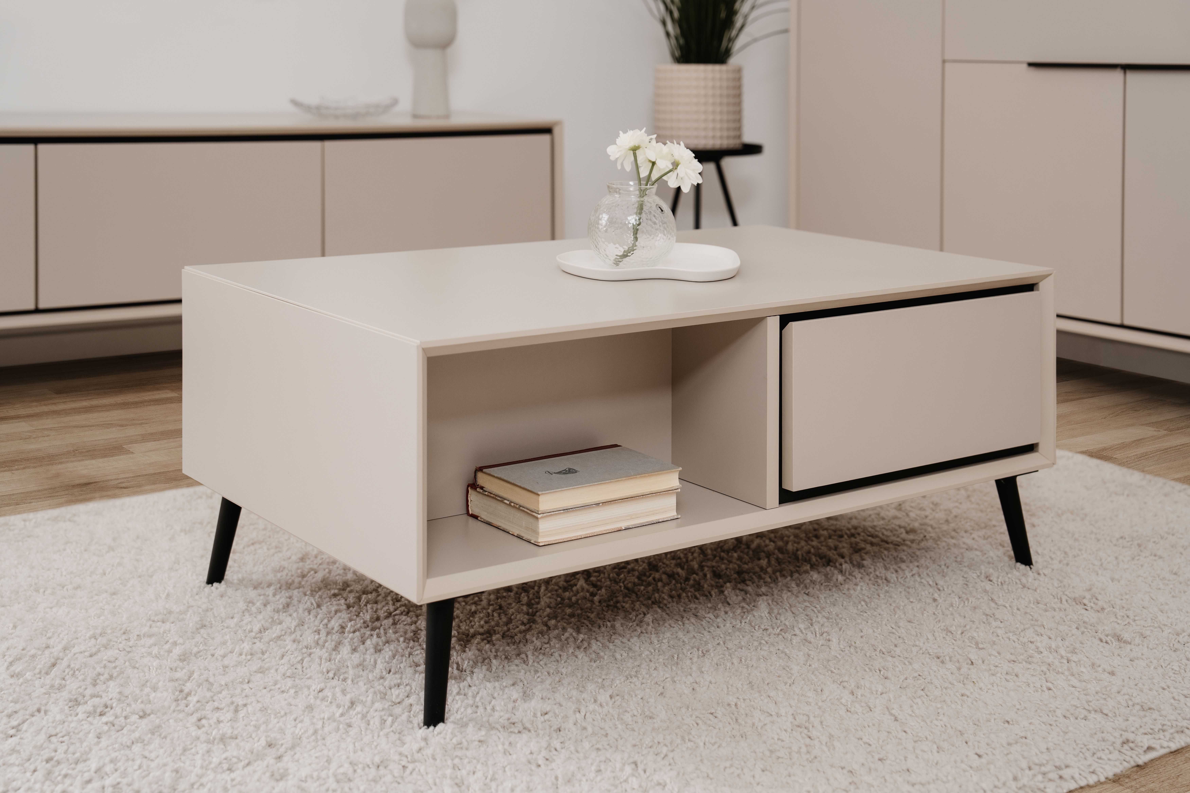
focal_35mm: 50
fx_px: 1653
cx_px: 595
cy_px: 396
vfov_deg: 27.0
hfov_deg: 39.6
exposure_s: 1/8
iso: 100
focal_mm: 50
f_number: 4
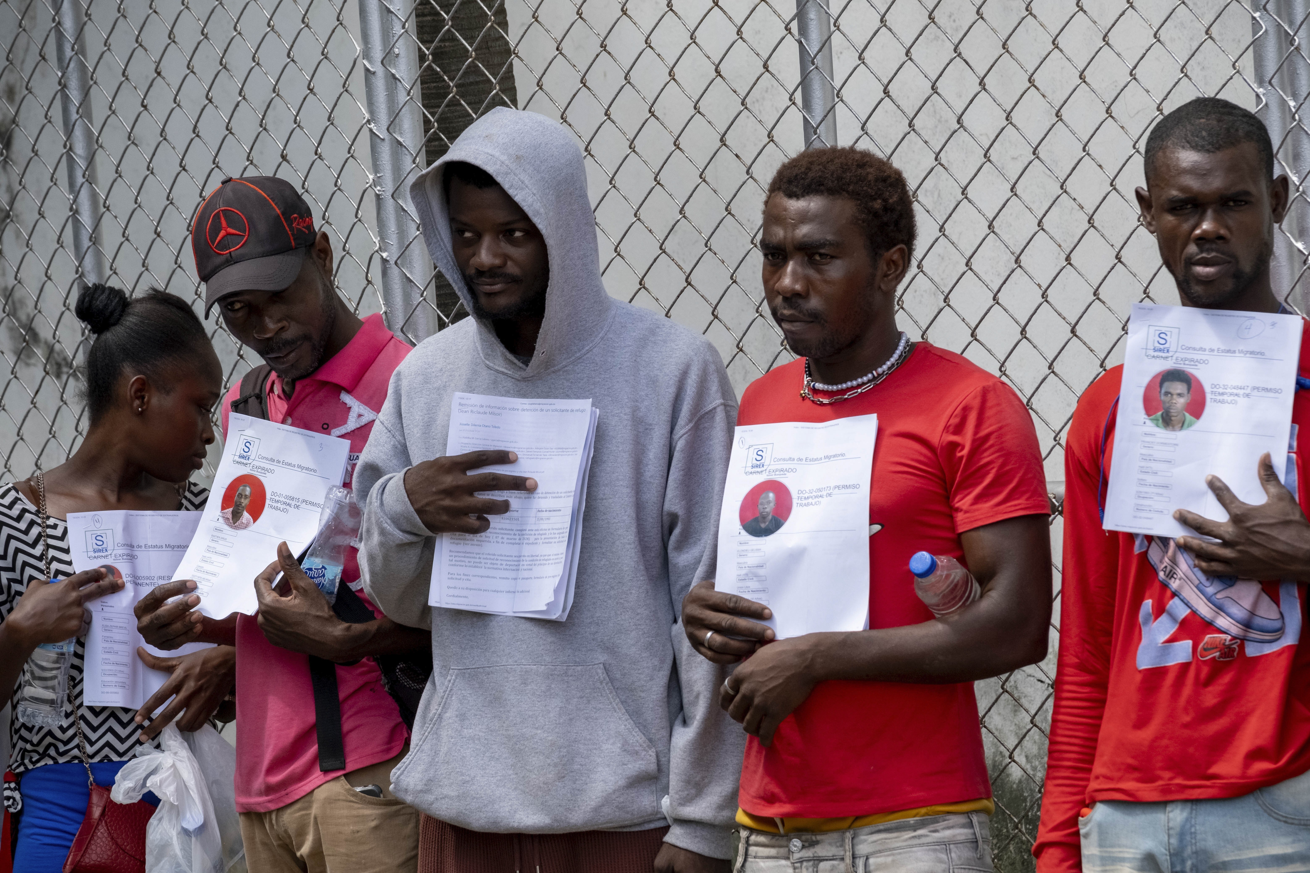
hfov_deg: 9.8
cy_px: 436
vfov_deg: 6.5
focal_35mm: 210
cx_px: 655
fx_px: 7641
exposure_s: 1/800
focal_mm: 140
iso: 800
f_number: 7.1
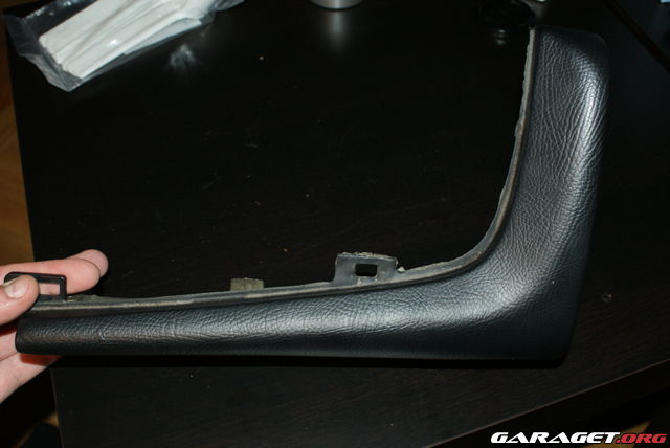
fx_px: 782
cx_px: 335
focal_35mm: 42
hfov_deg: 46.4
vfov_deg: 32.0
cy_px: 224
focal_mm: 28
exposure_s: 1/60
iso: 400
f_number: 5.6
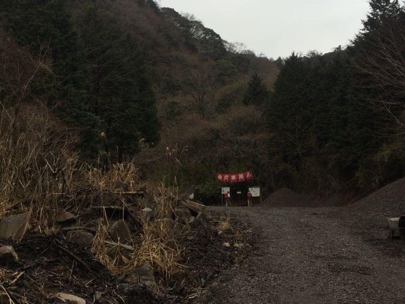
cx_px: 205
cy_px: 118
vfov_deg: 37.5
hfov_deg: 49.0
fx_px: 445
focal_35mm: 38
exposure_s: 1/419
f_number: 2.2
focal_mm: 4.15
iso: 32
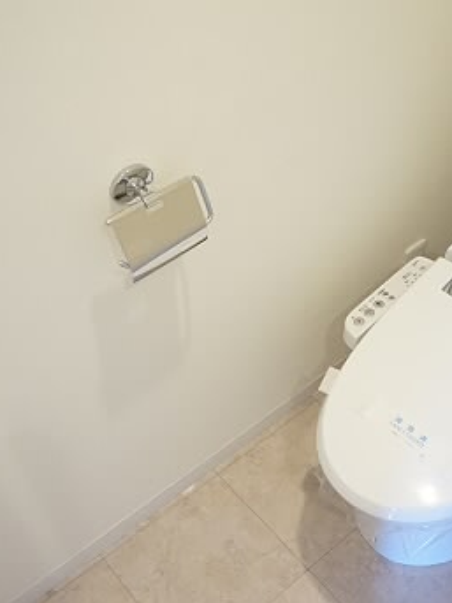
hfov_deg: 33.1
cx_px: 318
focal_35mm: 43
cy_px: 332
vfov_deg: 43.8
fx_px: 749
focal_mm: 16
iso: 2000
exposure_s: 1/160
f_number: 3.5
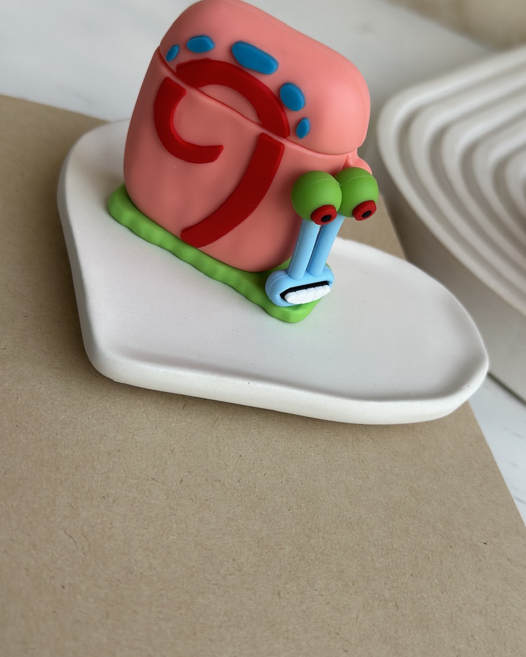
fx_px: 992
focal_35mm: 51
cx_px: 262
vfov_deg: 36.6
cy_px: 316
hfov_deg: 29.7
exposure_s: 1/734
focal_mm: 6.86
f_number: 1.78
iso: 80
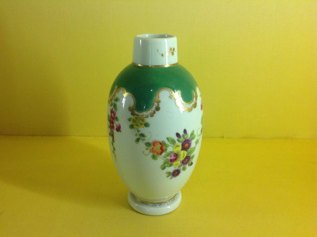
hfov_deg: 52.7
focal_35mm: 35
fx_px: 320
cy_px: 118
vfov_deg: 40.6
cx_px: 158
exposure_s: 1/40
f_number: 2.4
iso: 64
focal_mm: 4.28
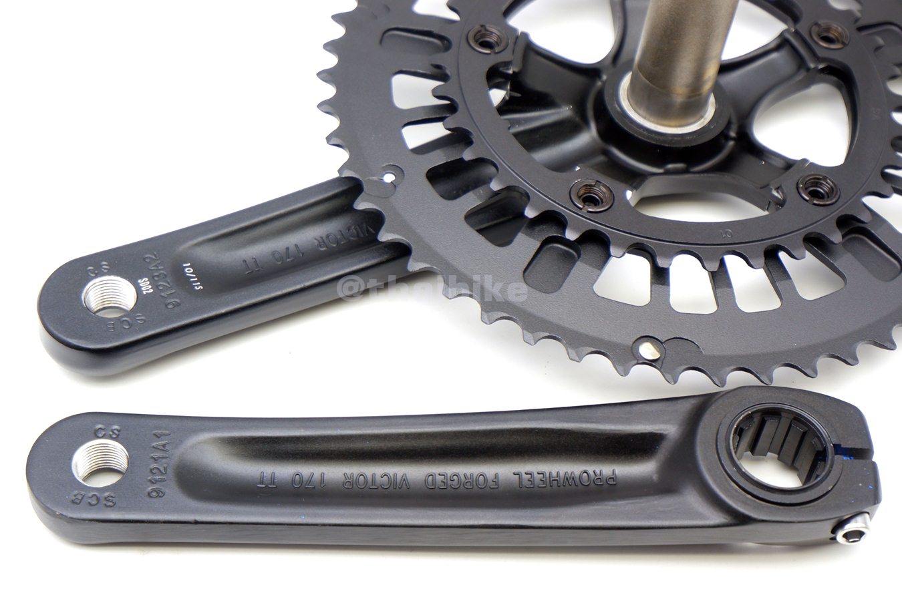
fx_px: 1704
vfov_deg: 20.0
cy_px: 300
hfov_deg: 29.7
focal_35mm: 68
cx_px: 451
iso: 320
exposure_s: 1/70
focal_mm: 45
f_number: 5.6
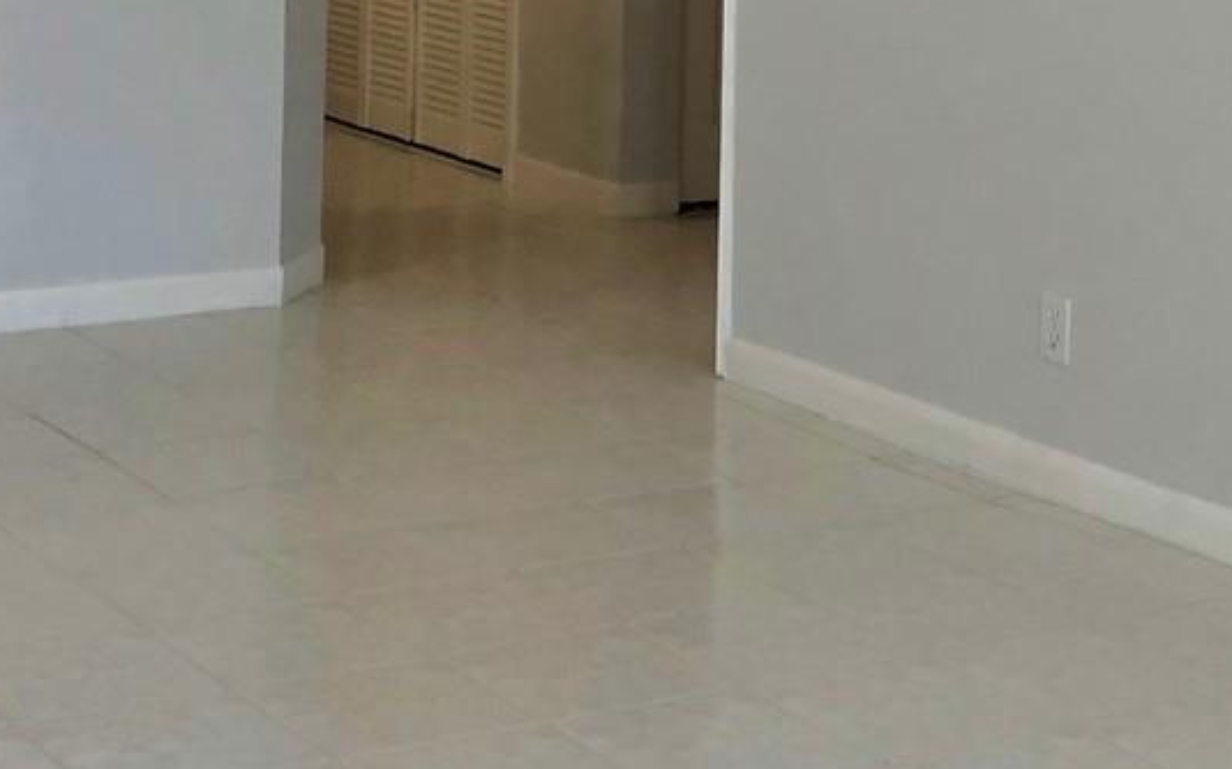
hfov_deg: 23.3
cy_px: -263
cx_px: 561
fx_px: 2986
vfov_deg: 14.0
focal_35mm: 89
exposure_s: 1/120
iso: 50
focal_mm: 4
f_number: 1.8
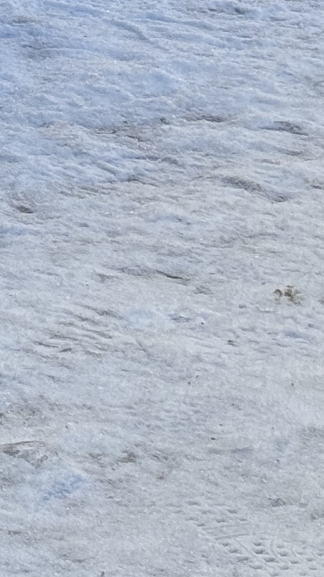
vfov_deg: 10.4
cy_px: -169
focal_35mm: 203
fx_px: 3102
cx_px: -772
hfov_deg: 5.5
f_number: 1.78
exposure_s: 1/445
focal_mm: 6.76
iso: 64
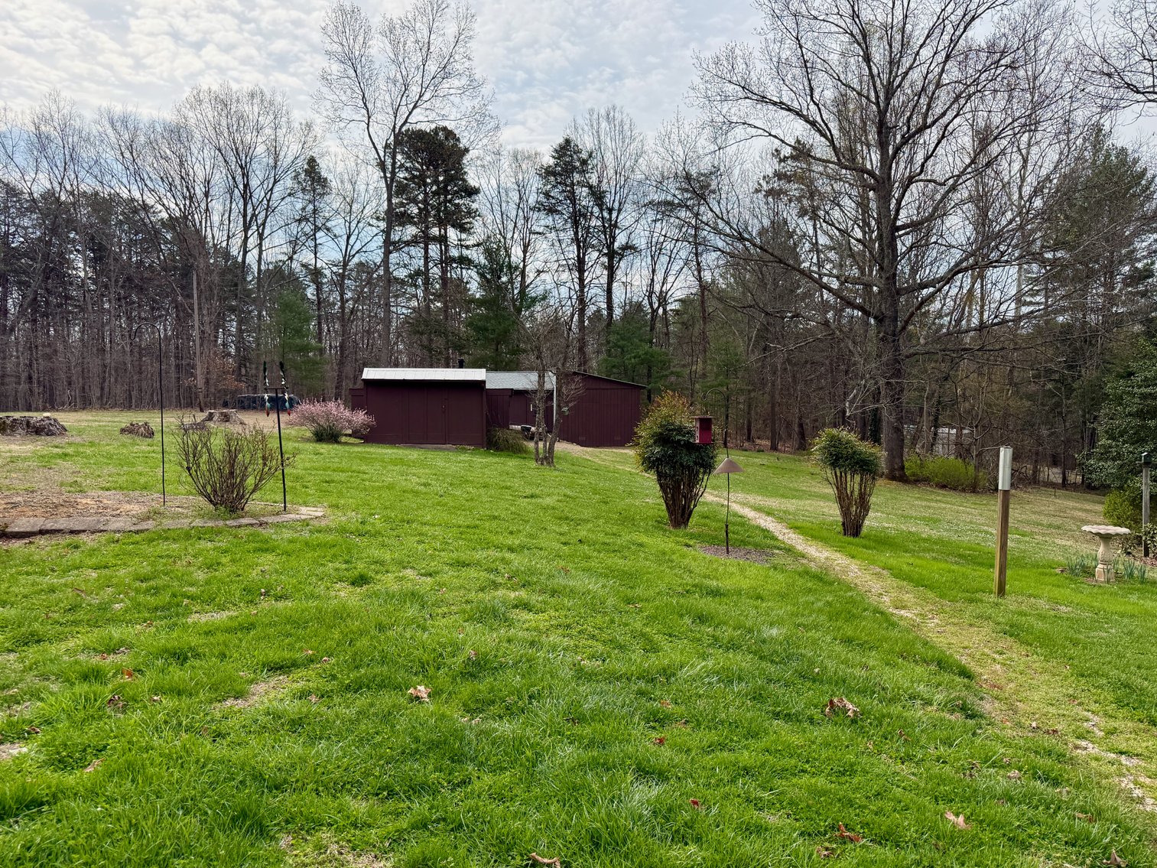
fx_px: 802
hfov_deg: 71.6
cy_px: 434
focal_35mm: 24
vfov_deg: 56.8
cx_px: 578
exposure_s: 1/3584
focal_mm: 6.76
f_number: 1.78
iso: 100
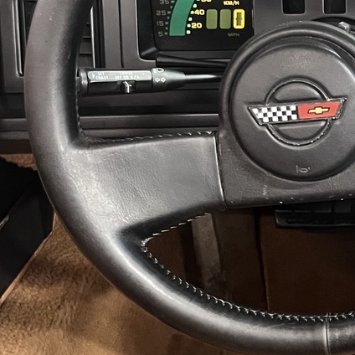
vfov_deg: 22.1
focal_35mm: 78
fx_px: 905
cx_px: 437
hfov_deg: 20.6
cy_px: 131
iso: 500
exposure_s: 1/44
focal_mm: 5.1
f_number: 1.6
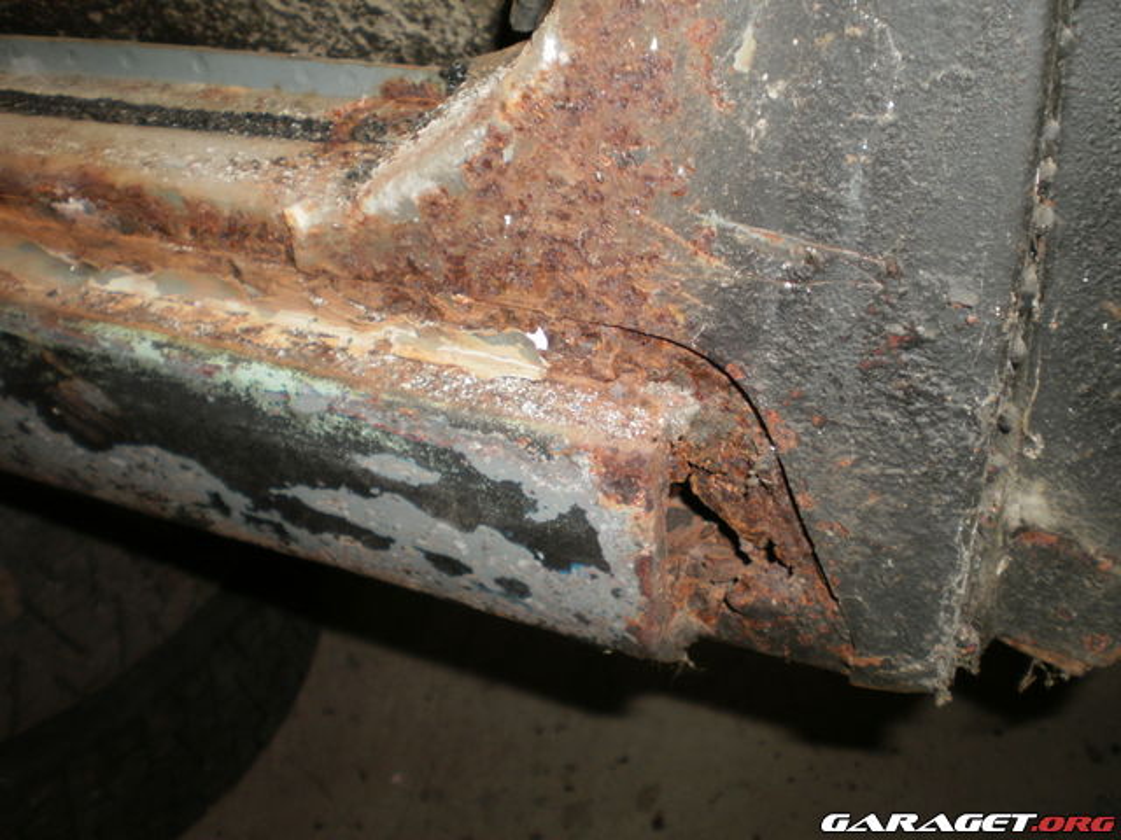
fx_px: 1166
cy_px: 420
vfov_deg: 39.7
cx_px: 560
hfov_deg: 51.4
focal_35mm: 36
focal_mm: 6.3
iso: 125
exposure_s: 1/30
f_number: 3.1
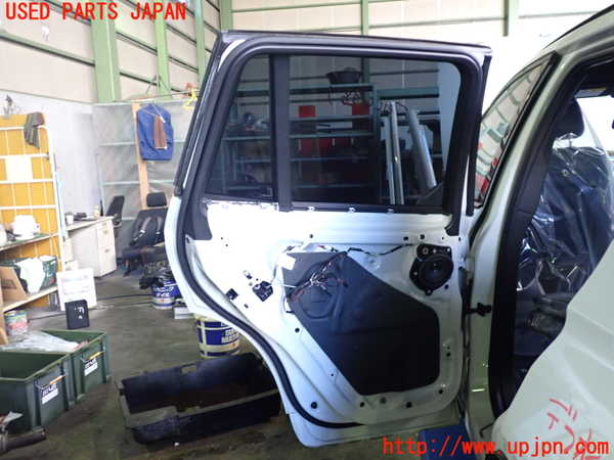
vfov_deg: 46.8
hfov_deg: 60.0
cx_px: 307
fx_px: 532
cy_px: 230
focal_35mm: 30
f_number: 2.3
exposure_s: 1/30
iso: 400
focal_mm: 5.4
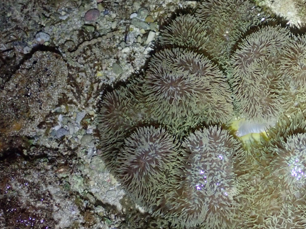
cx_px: 272
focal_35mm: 80
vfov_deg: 18.4
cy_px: 119
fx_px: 707
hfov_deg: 23.8
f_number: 2.8
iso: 800
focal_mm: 7.34
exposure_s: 1/80
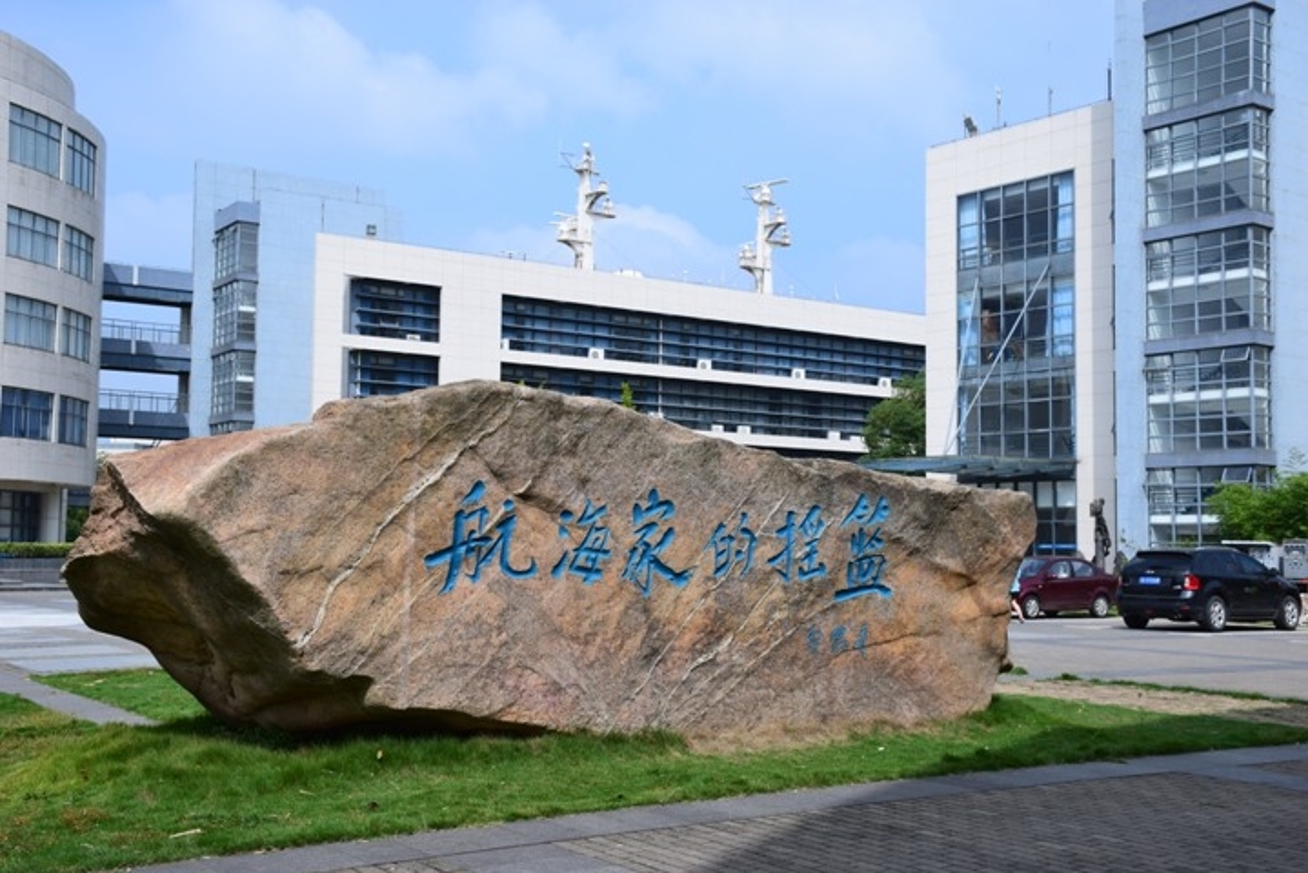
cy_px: 436
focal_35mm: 40
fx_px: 1472
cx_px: 654
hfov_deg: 47.9
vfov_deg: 33.0
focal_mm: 27
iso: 200
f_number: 8
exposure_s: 1/640
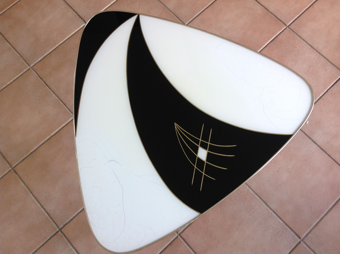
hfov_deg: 52.7
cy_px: 127
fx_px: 343
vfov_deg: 40.6
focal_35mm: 35
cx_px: 170
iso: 64
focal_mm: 4.28
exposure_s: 1/15
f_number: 2.4
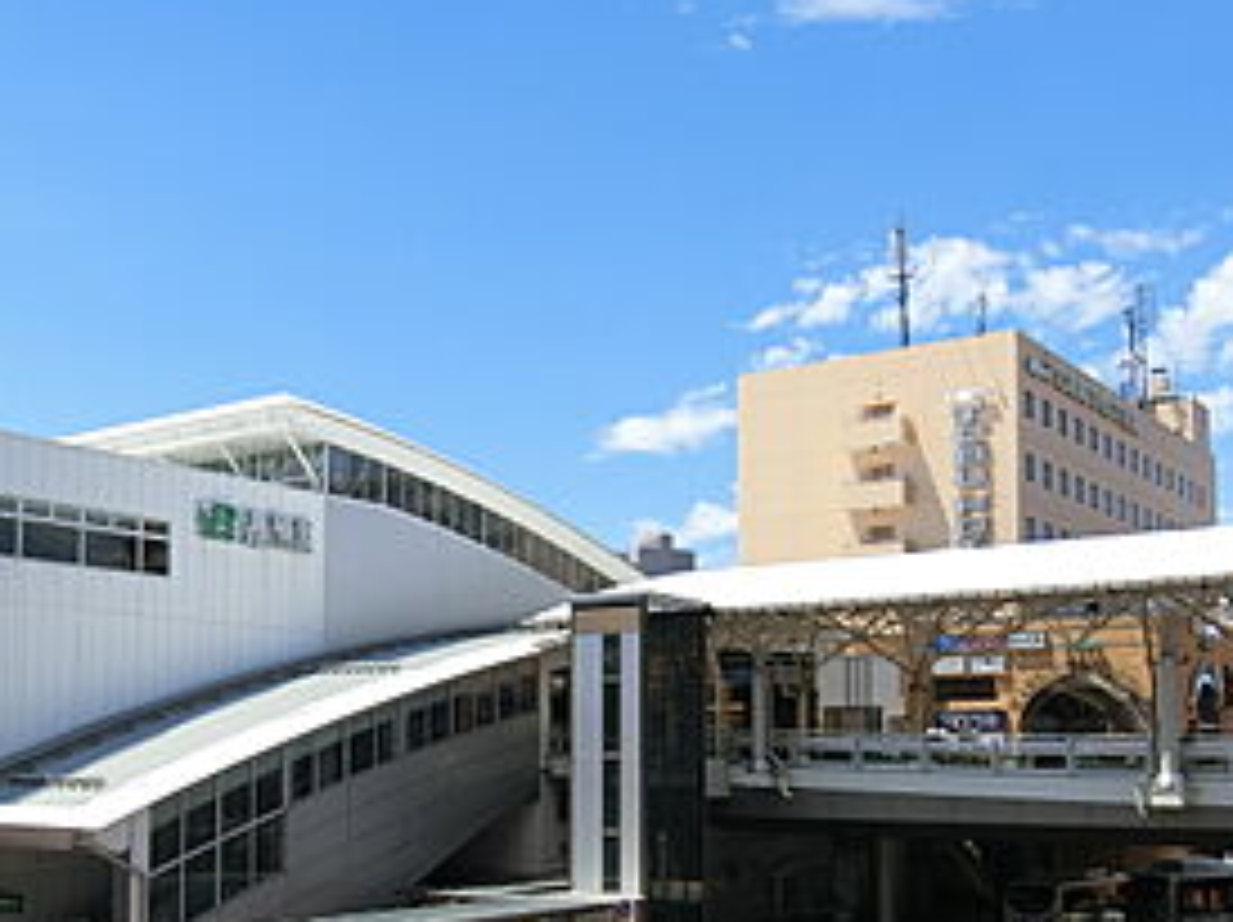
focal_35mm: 43
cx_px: 459
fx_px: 1530
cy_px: 735
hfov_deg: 43.5
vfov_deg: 32.6
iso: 80
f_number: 6.9
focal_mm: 4.06
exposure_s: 1/200
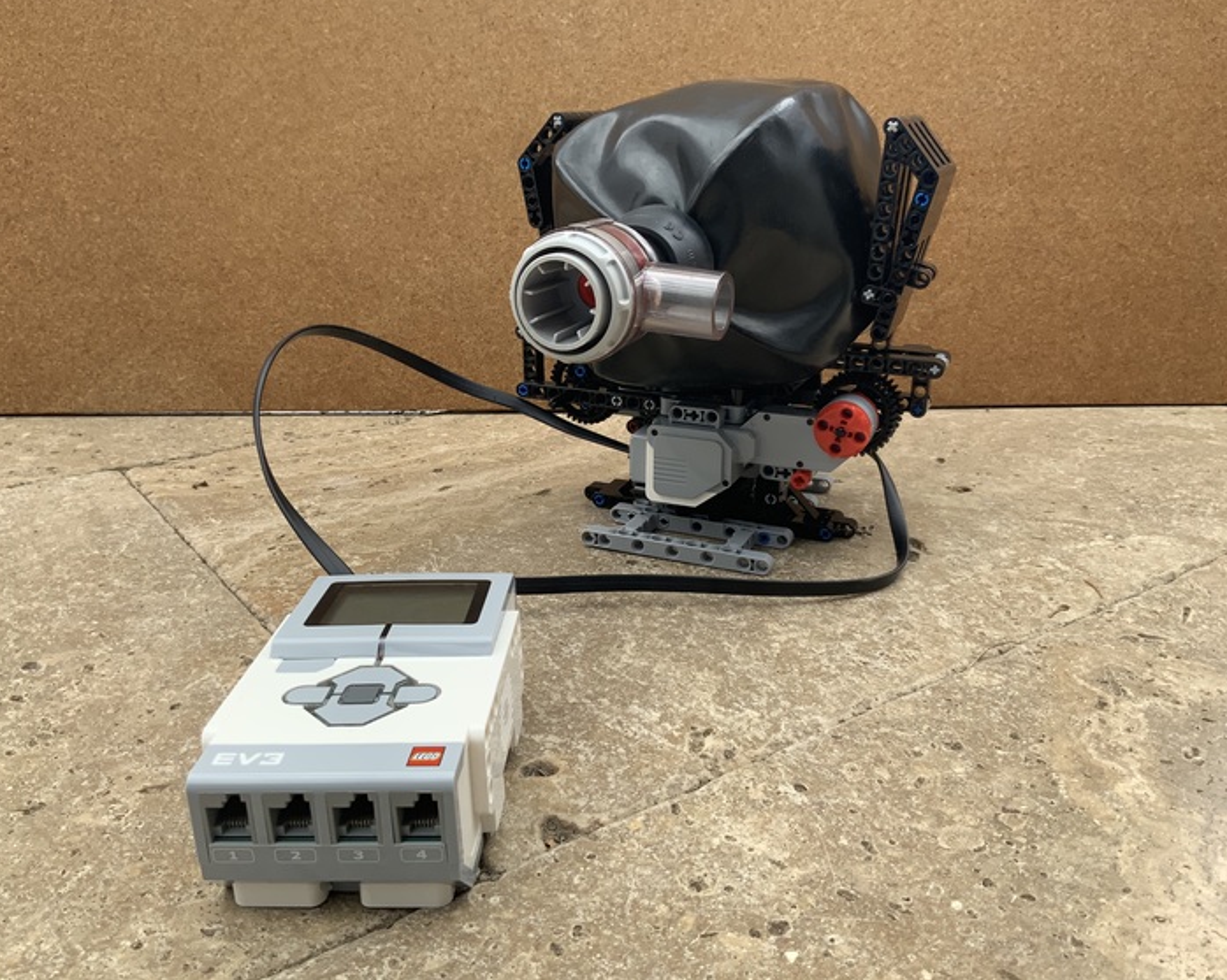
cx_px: 622
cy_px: 479
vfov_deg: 47.1
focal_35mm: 31
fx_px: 1125
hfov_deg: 57.2
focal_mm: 3
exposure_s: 1/358
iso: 16
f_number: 1.8
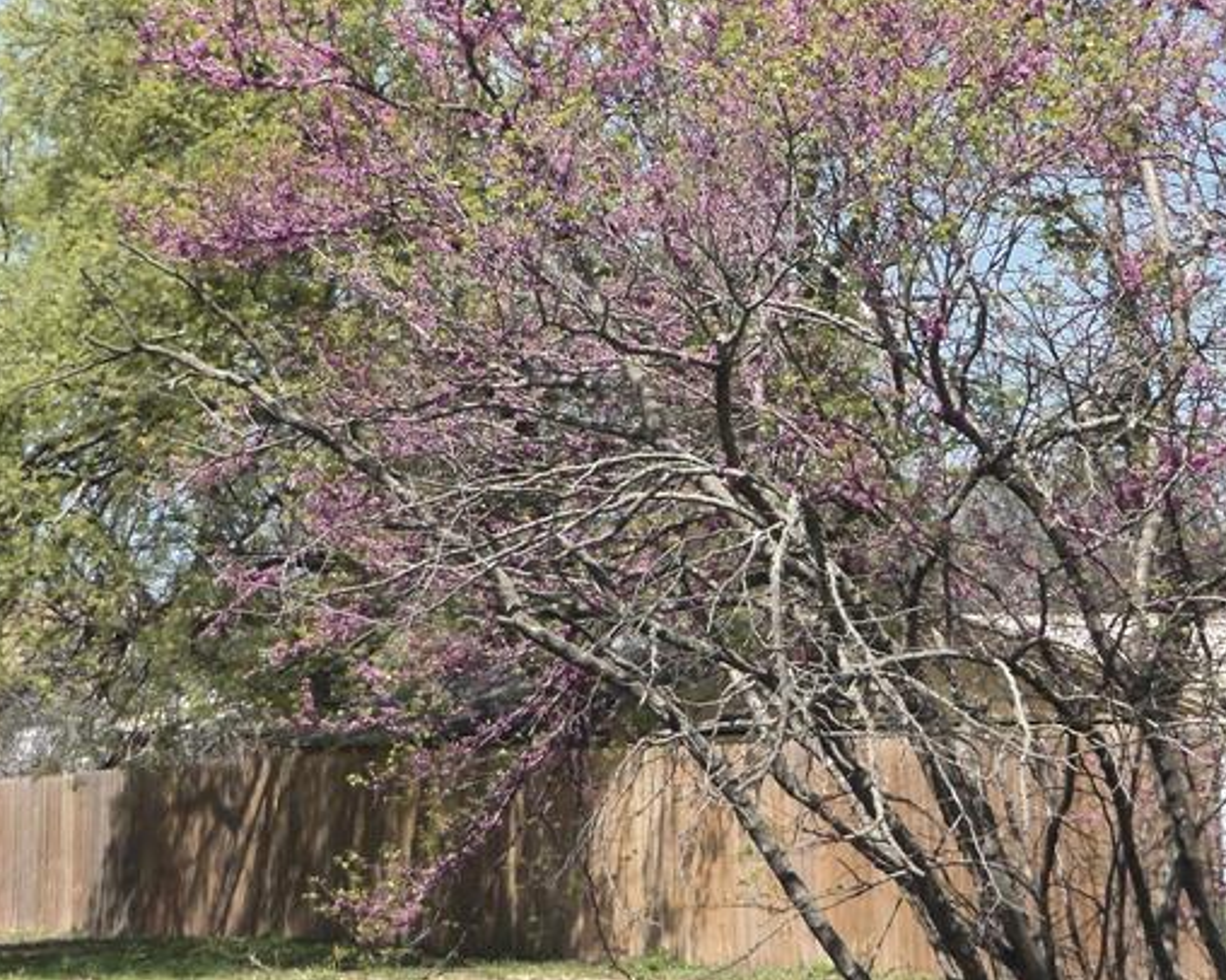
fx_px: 4425
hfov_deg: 15.8
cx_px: 717
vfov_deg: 12.6
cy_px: 444
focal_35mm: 122
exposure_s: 1/400
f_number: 4.8
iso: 64
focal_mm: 10.9
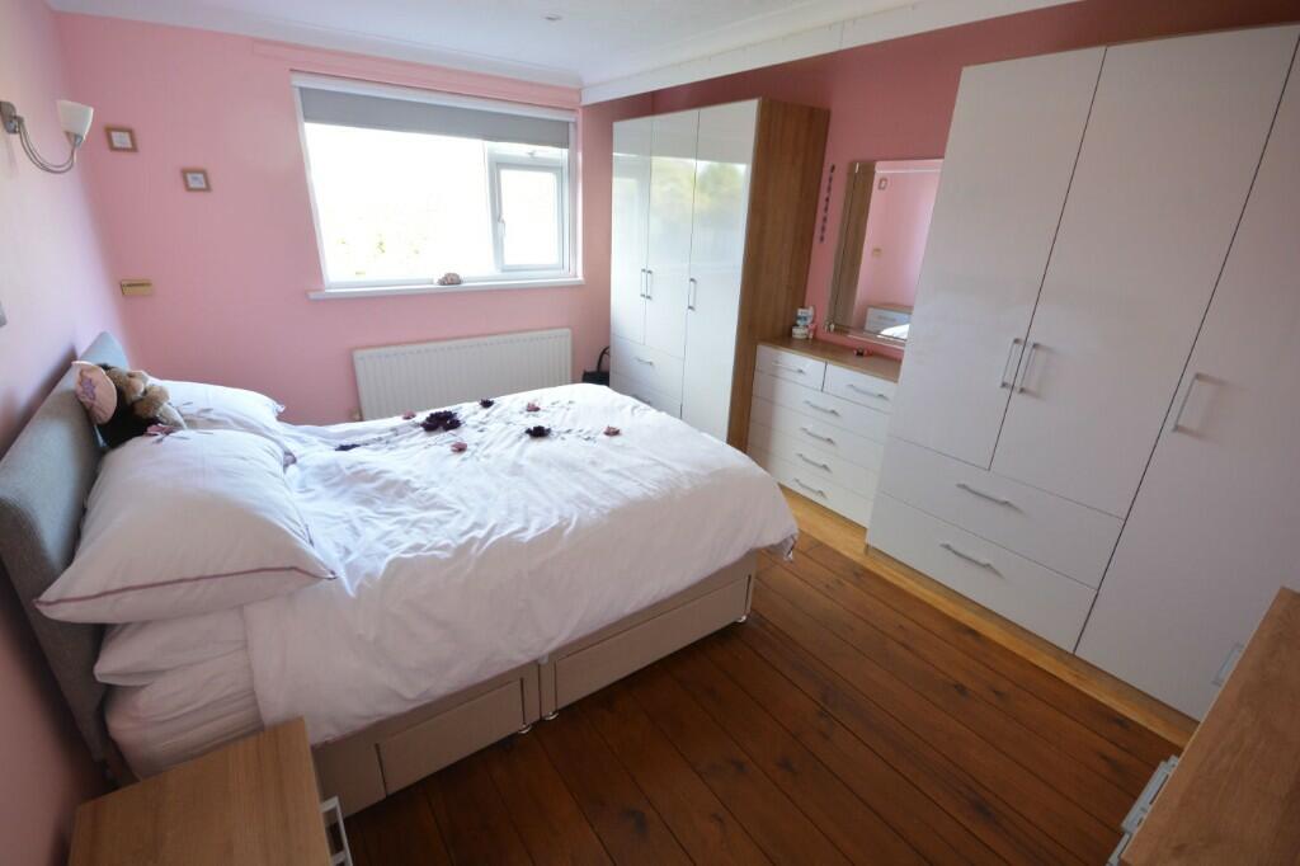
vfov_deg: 77.3
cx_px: 650
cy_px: 433
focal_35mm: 15
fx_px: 541
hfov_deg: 100.4
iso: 400
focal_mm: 10
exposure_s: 1/15
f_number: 8
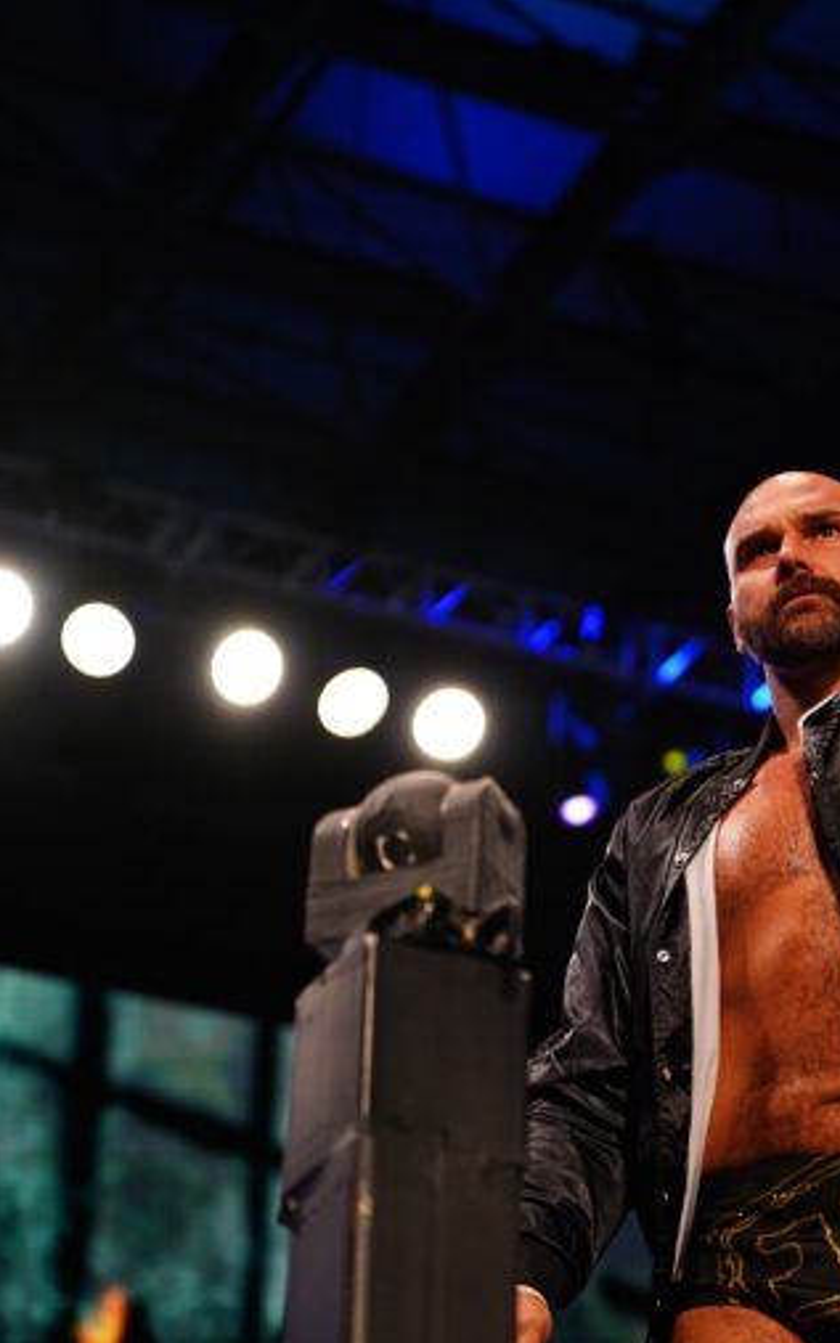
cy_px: 675
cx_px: 821
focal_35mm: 108
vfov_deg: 19.3
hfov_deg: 12.0
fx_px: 3955
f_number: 2.8
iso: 2000
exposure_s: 1/1000
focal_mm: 70
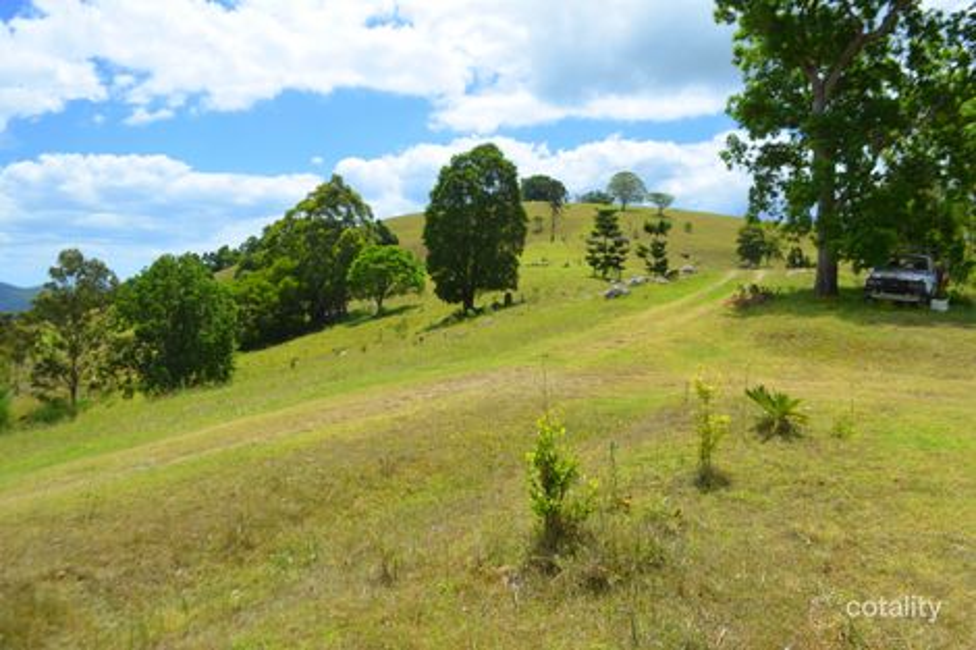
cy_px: 325
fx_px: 732
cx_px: 488
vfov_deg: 47.9
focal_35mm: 27
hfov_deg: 67.4
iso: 100
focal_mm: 18
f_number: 9
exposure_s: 1/320
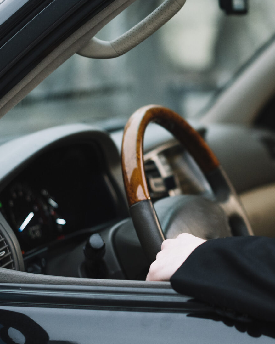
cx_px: 271
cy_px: 136
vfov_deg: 17.4
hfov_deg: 13.8
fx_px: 1119
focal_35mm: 110
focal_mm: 50
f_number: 2.2
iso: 500
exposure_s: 1/125
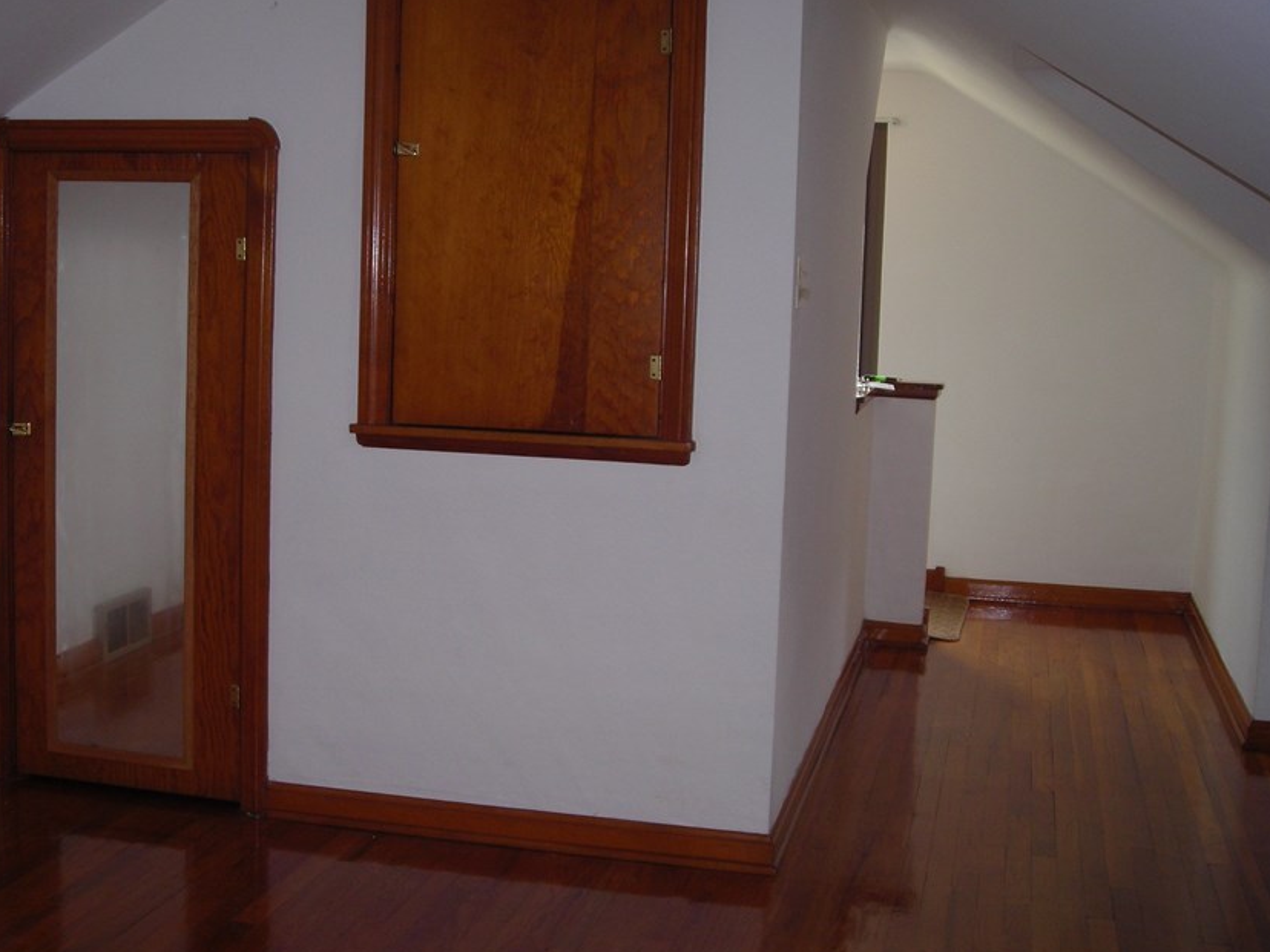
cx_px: 545
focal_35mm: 47
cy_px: 457
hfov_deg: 40.3
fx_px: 1724
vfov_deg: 30.9
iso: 57
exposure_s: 1/60.1
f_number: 3.2
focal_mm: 6.3
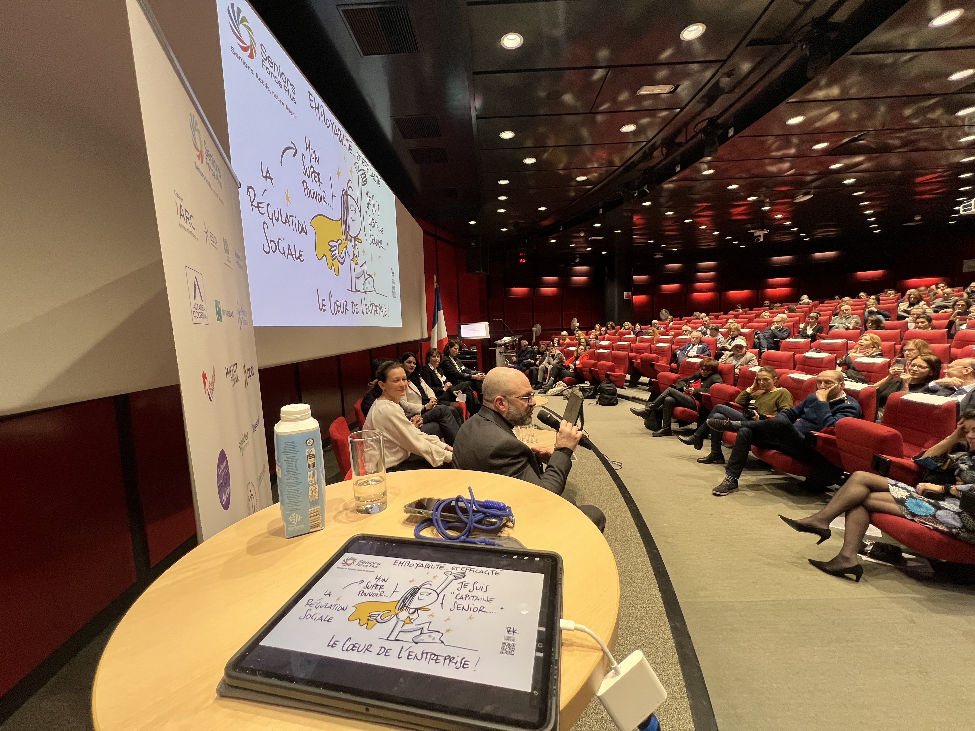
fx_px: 366
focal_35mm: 13
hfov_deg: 106.2
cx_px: 488
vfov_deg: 89.9
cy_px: 366
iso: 250
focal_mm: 1.57
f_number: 1.8
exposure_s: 1/60
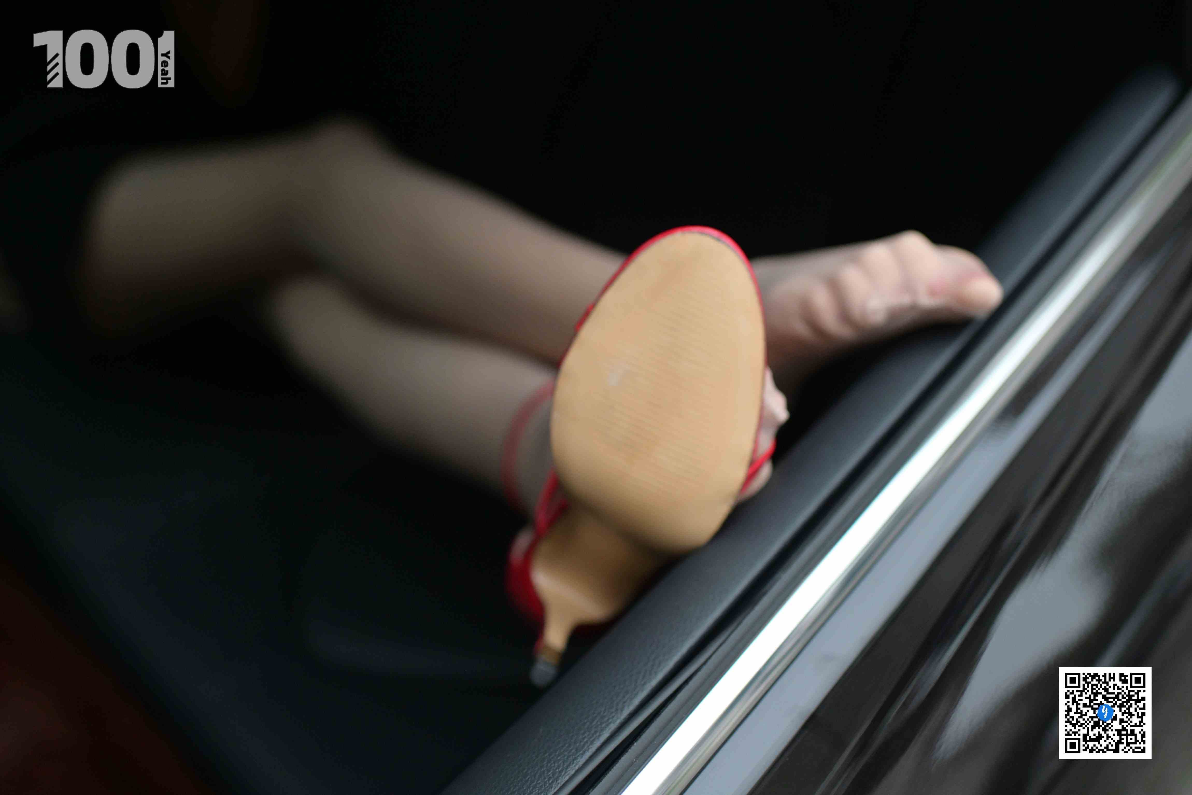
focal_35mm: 35
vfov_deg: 37.9
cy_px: 398
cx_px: 596
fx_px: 1159
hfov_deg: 54.4
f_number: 2.5
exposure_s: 1/250
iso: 1600
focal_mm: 35
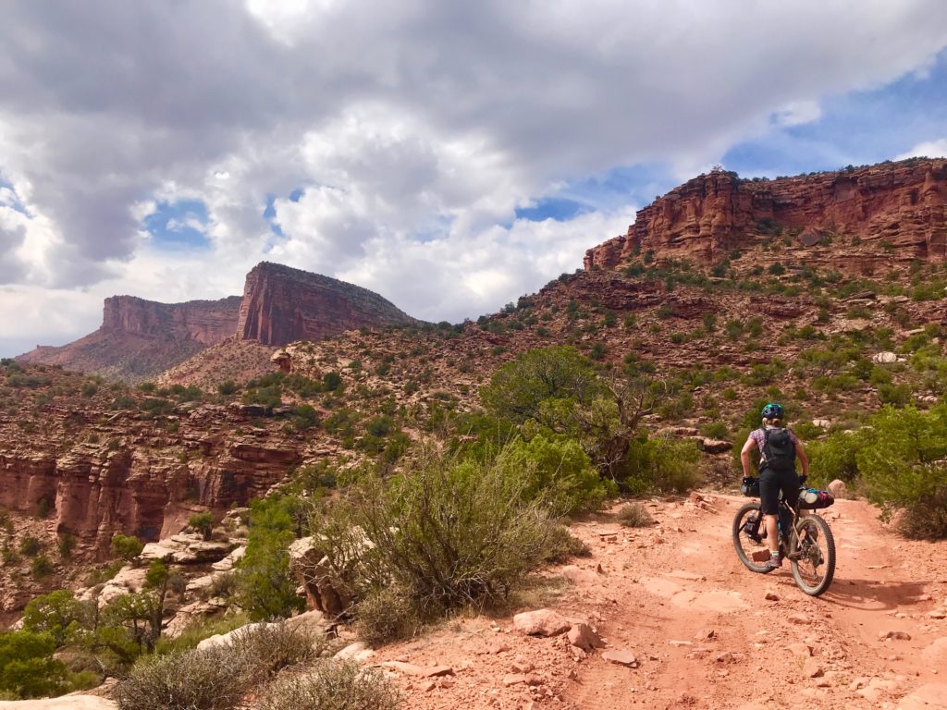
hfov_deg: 63.4
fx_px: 766
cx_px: 474
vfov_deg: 49.7
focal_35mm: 28
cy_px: 355
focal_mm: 3.99
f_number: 1.8
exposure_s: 1/3300
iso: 20
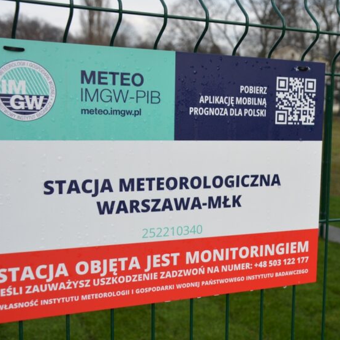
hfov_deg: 28.4
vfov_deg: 29.2
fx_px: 653
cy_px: 176
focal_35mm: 59
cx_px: 281
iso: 100
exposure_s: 1/125
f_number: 6.3
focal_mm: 25
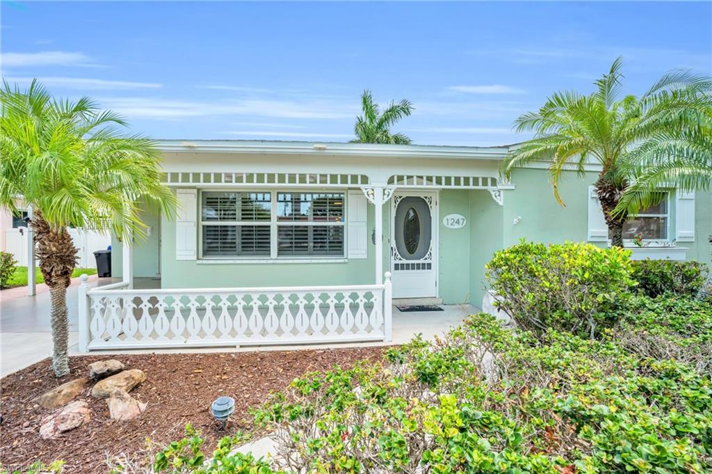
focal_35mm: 16
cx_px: 356
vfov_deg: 73.7
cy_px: 237
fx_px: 316
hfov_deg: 96.8
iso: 200
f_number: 9
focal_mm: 16
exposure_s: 1/125
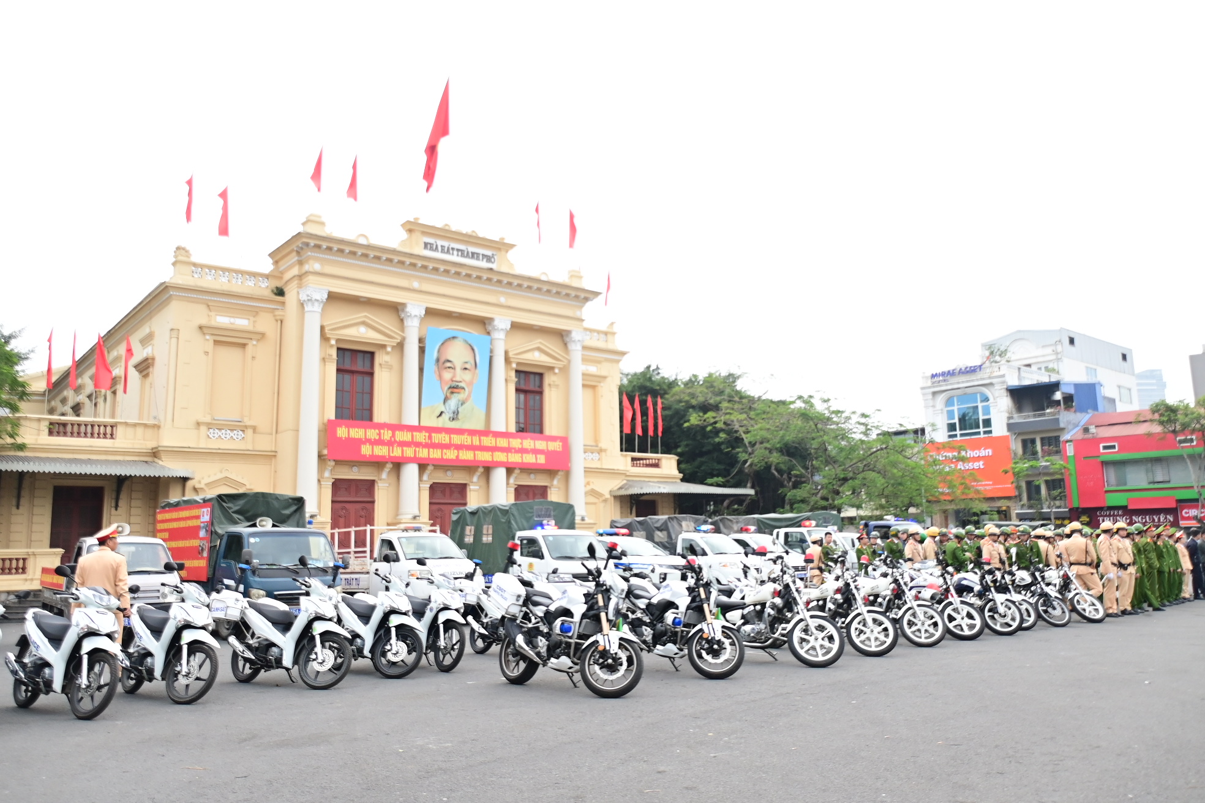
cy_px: 402
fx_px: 904
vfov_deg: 47.9
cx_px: 602
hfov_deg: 67.4
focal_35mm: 27
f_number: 3.5
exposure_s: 1/200
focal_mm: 18
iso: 500
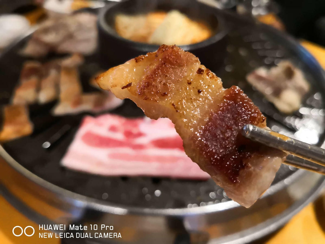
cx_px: 162
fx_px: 253
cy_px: 122
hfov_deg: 65.3
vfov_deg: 51.4
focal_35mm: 27
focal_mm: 3.95
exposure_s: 1/60
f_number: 1.6
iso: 800
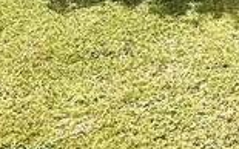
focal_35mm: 98
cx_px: 521
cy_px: 15
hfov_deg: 15.4
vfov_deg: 13.2
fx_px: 639
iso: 50
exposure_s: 1/888
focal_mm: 2.22
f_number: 2.2
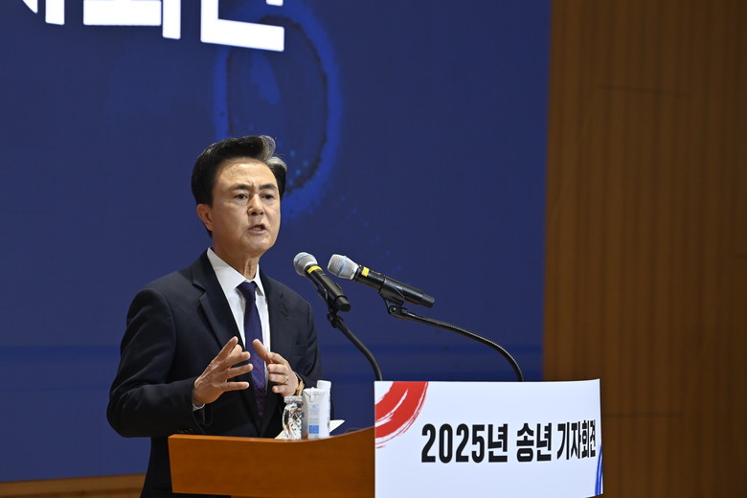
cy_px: 249
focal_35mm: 200
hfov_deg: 10.3
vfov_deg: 6.9
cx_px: 374
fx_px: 4150
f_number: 5
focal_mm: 200
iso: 1250
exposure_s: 1/250
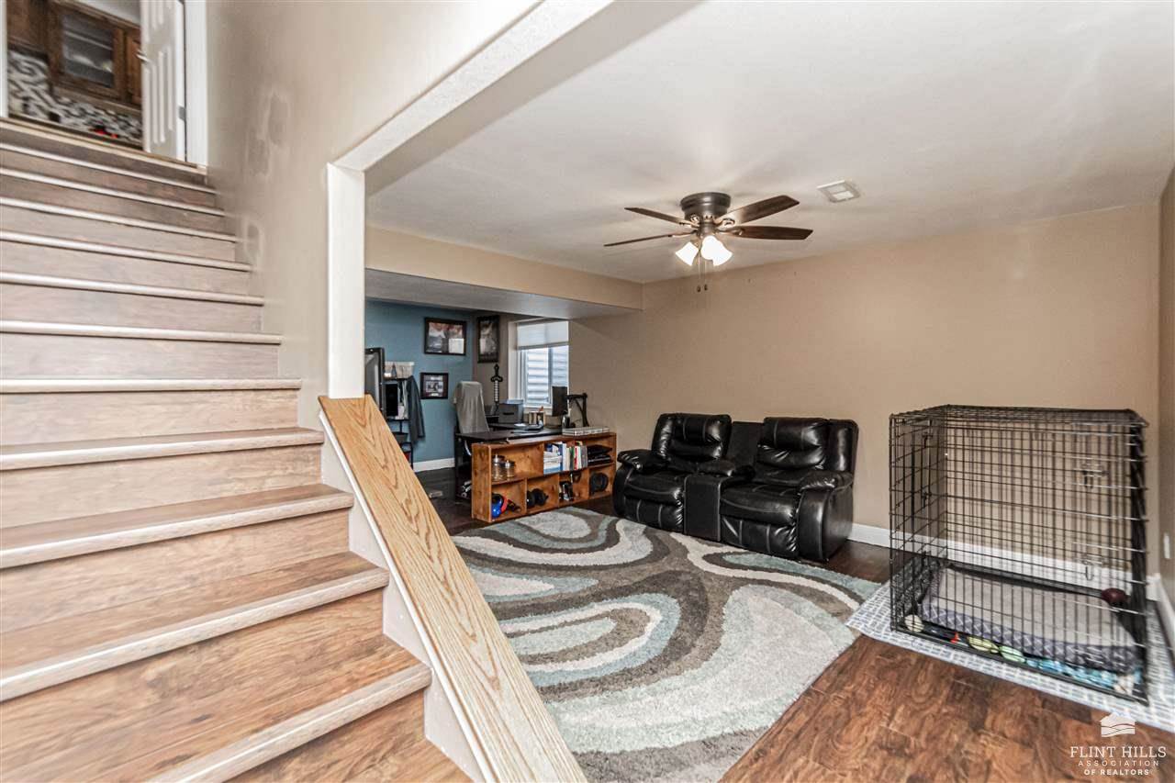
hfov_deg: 100.4
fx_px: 489
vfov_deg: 77.3
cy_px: 392
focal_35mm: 15
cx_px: 588
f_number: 10
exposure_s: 1/60
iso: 2800
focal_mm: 10
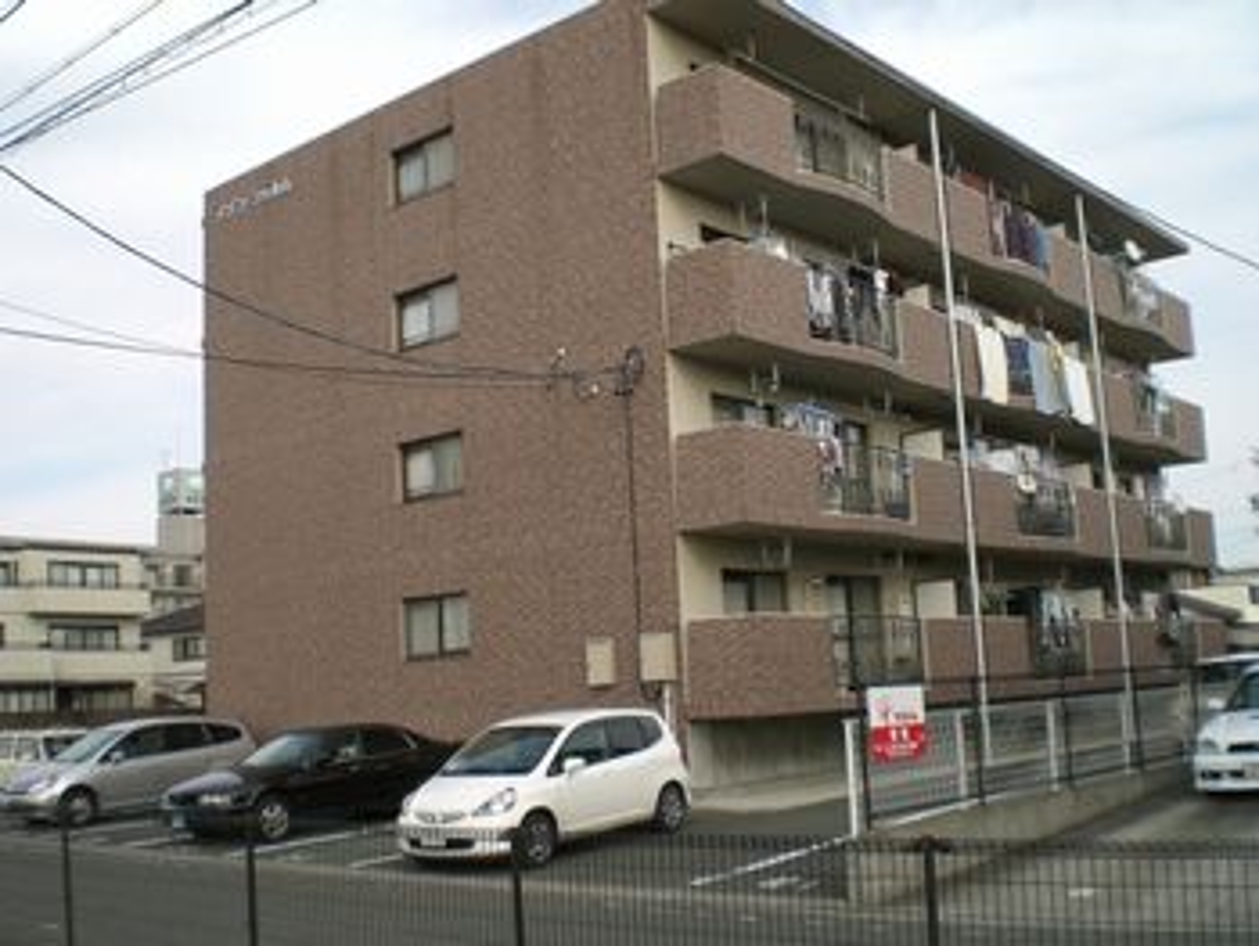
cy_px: 473
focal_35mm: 38
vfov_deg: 37.8
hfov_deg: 48.9
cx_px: 630
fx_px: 1383
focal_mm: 6.3
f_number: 4.4
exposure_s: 1/250
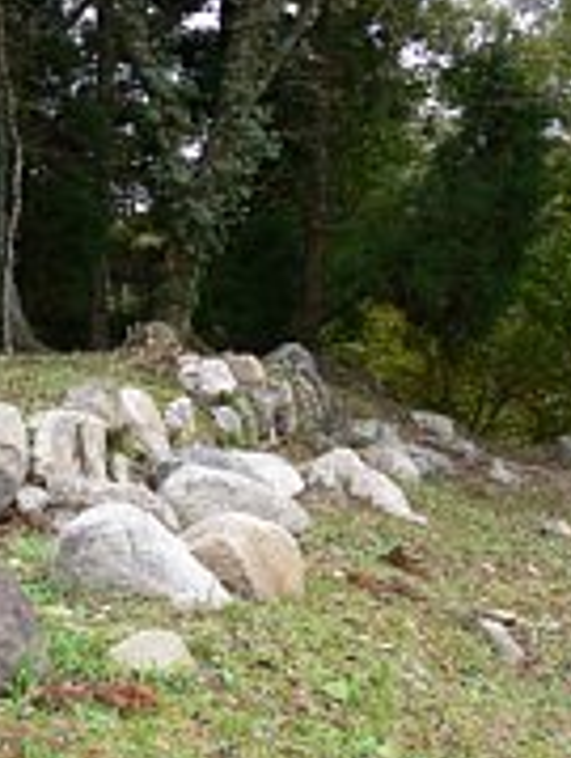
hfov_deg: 17.5
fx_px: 1709
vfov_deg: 24.9
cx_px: -216
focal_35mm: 78
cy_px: 483
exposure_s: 1/60
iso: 80
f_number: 4
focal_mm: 7.4
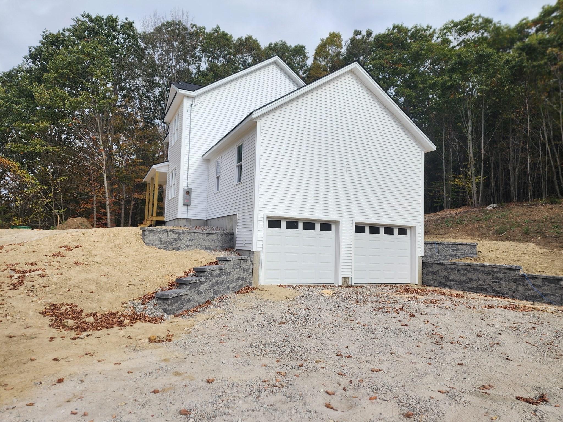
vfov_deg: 58.9
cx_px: 282
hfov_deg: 73.9
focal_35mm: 23
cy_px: 211
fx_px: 374
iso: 12
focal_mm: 6.4
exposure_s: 1/859
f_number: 1.8
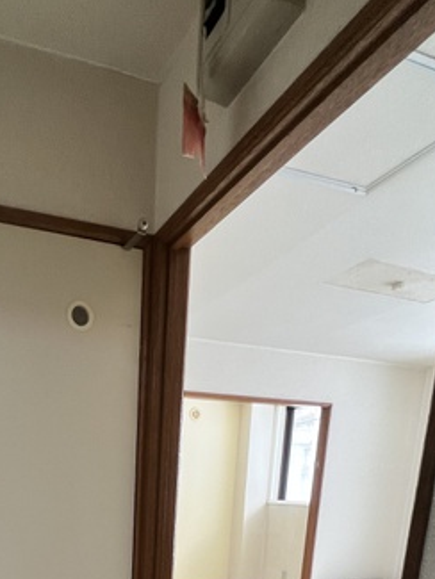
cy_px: 616
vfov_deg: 48.2
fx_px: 469
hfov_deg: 47.7
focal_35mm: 28
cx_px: 103
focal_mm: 1.57
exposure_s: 1/50
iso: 125
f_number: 1.8
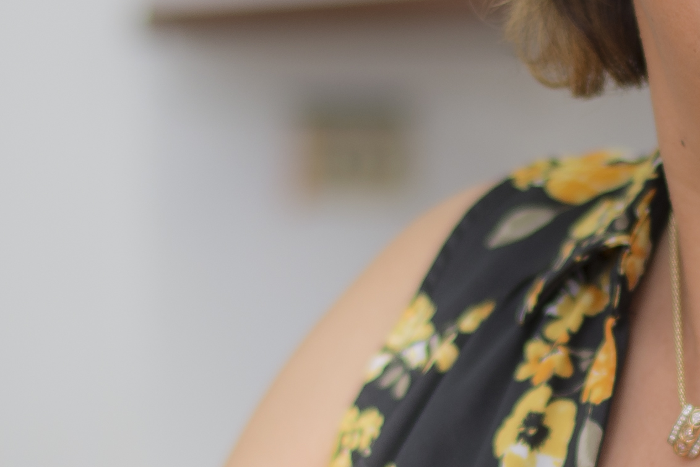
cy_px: 376
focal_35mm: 266
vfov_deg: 5.2
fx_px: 5174
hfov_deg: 7.7
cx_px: 425
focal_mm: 50
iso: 125
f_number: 1.8
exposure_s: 1/250
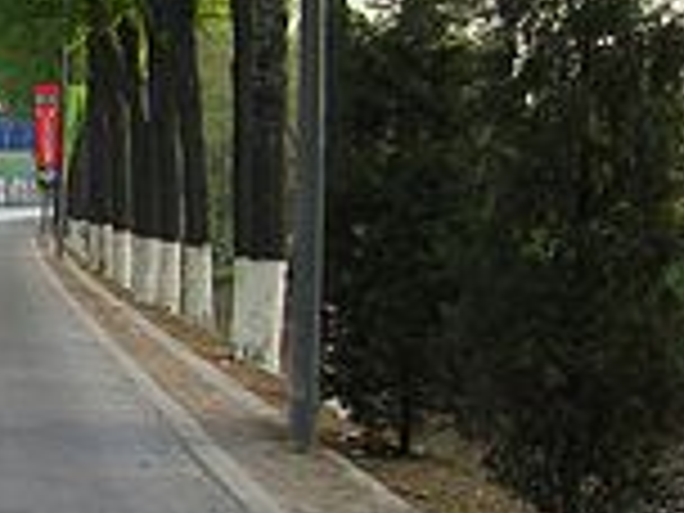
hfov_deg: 18.4
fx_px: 1976
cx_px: -189
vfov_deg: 14.7
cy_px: 436
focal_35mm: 100
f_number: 2.7
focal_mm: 6.2
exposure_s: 1/200
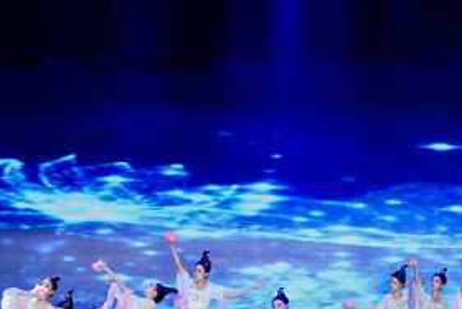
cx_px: 391
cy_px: 198
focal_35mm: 145
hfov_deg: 14.0
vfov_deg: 9.5
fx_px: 1862
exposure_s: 1/833
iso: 2500
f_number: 5
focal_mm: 39
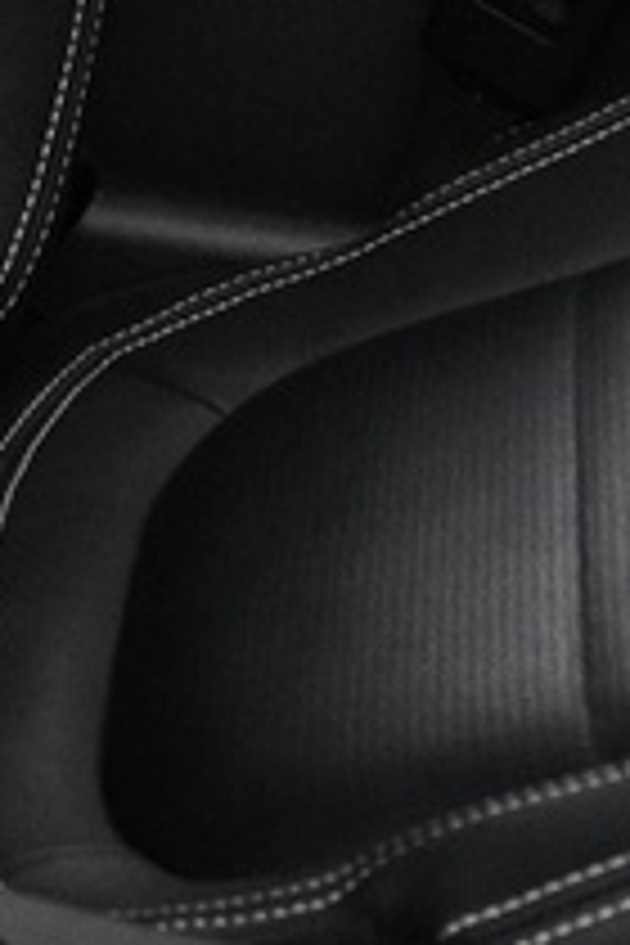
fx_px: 4856
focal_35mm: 185
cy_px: -1170
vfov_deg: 10.0
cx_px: 778
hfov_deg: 7.4
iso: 1600
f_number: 3.5
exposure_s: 1/60
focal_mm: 16
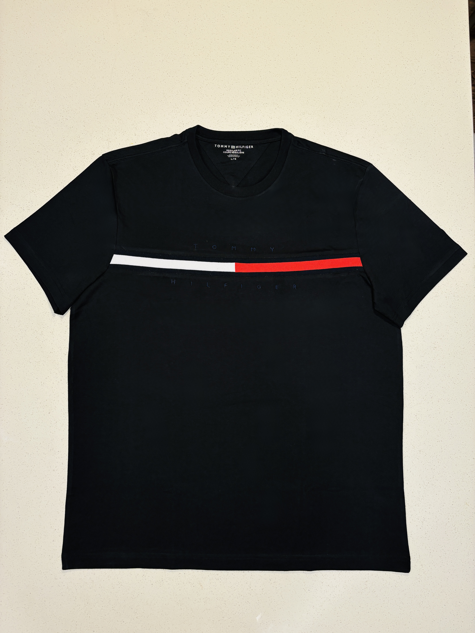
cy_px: 316
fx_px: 476
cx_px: 238
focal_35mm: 26
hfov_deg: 53.1
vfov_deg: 67.3
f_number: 1.6
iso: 64
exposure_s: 1/60
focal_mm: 5.96
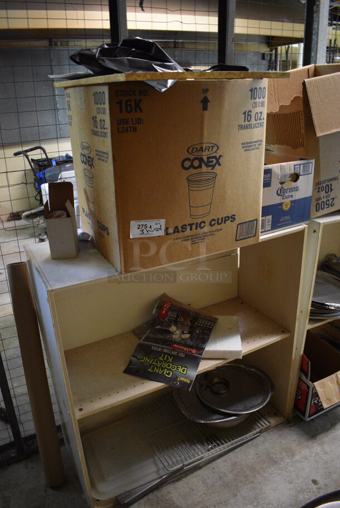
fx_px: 382
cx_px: 170
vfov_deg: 67.3
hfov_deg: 48.0
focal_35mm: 27
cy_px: 254
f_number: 3.5
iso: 3200
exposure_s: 1/13
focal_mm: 18
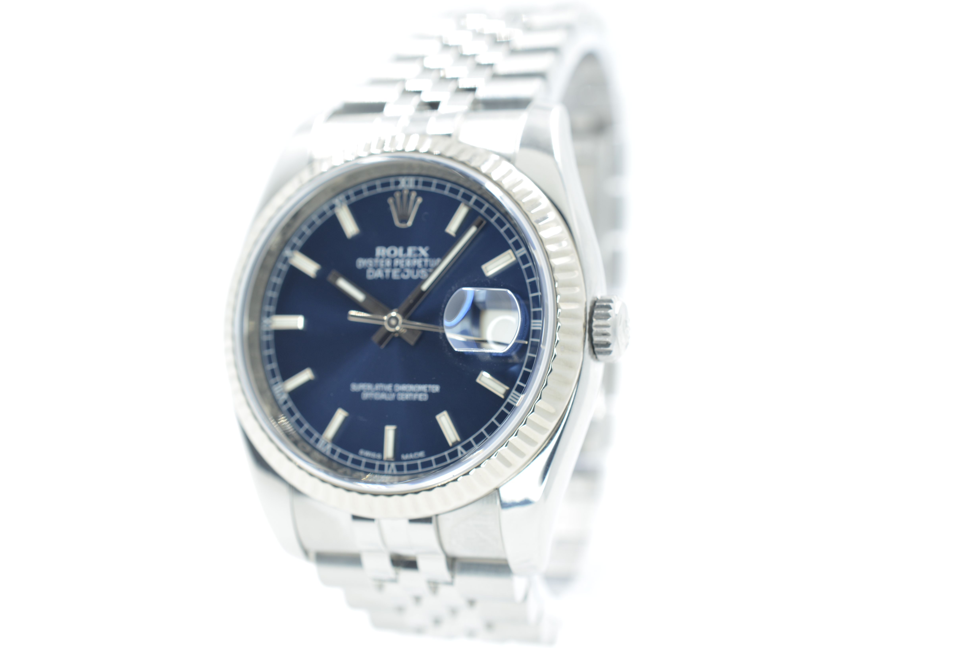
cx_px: 489
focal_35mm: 60
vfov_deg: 22.5
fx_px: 1627
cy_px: 324
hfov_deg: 33.5
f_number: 8
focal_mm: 40
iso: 160
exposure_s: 1/50
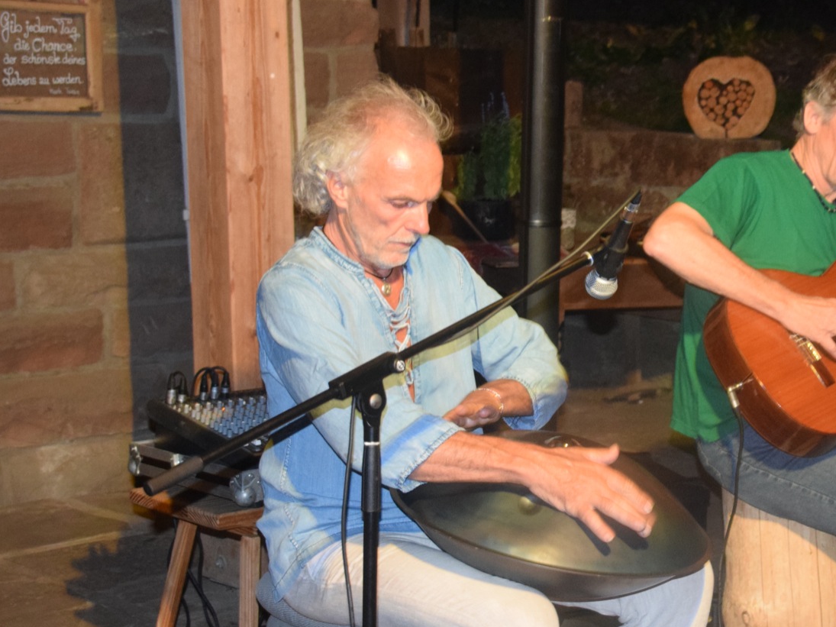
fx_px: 1908
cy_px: 313
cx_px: 531
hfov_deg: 24.6
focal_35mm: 79
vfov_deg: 18.7
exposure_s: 1/60
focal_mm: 30
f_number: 4.2
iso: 2200
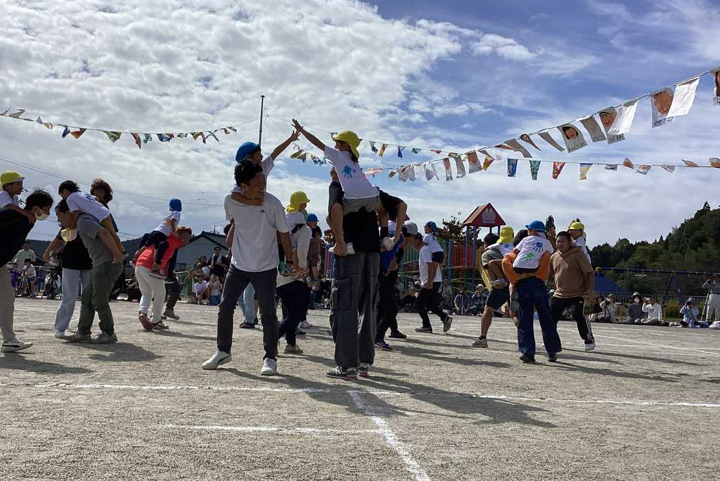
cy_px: 255
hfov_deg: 51.7
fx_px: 740
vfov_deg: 36.0
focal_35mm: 37
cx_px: 316
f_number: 2.4
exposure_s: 1/4525
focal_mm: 3.3
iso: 25
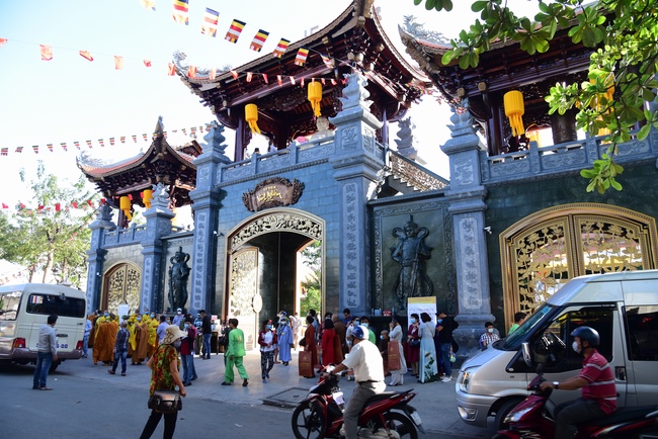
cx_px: 329
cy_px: 220
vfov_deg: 53.2
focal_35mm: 24
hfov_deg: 73.7
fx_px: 439
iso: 250
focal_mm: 24
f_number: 5.6
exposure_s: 1/160
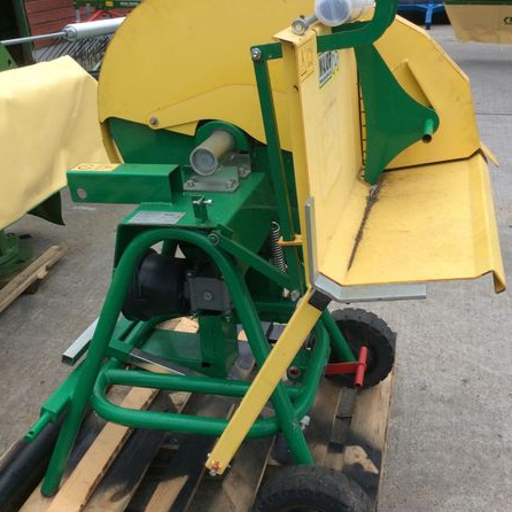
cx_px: 284
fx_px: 636
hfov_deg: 43.8
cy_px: 256
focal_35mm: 38
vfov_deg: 43.9
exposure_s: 1/250
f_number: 2.4
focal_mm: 3.3
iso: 32
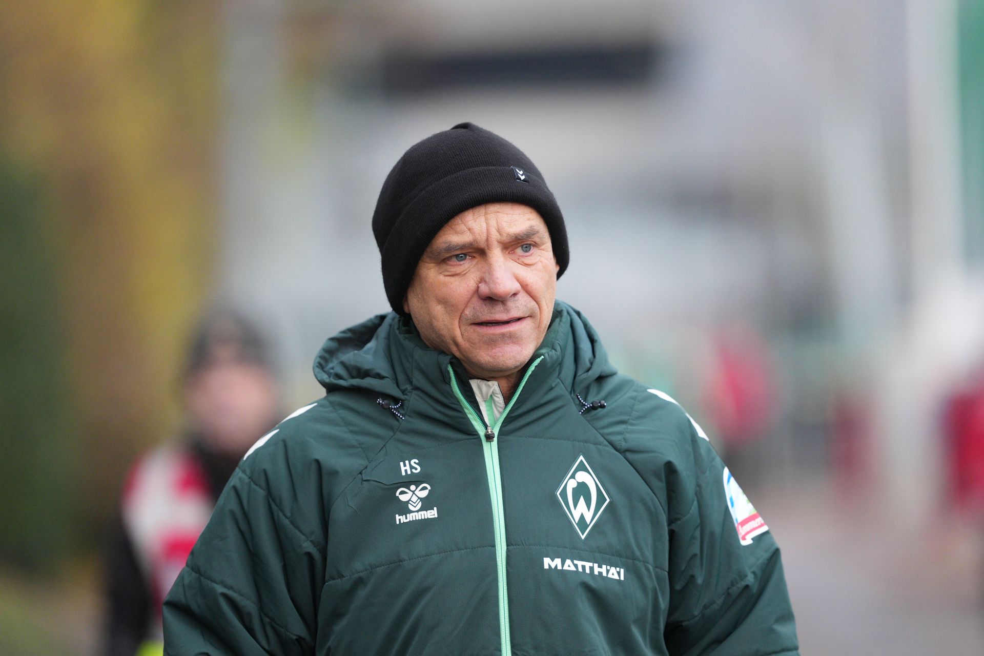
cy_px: 328
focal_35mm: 300
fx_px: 8199
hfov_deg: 6.9
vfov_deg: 4.6
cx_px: 492
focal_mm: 300
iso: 2500
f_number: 2.8
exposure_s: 1/1250
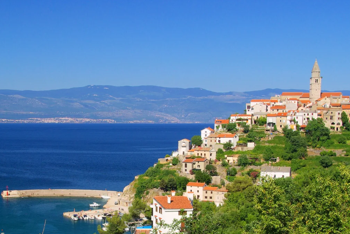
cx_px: 158
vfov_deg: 22.5
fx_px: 581
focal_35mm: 60
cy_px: 175
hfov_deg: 33.5
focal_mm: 25
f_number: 13
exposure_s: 1/60
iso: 100
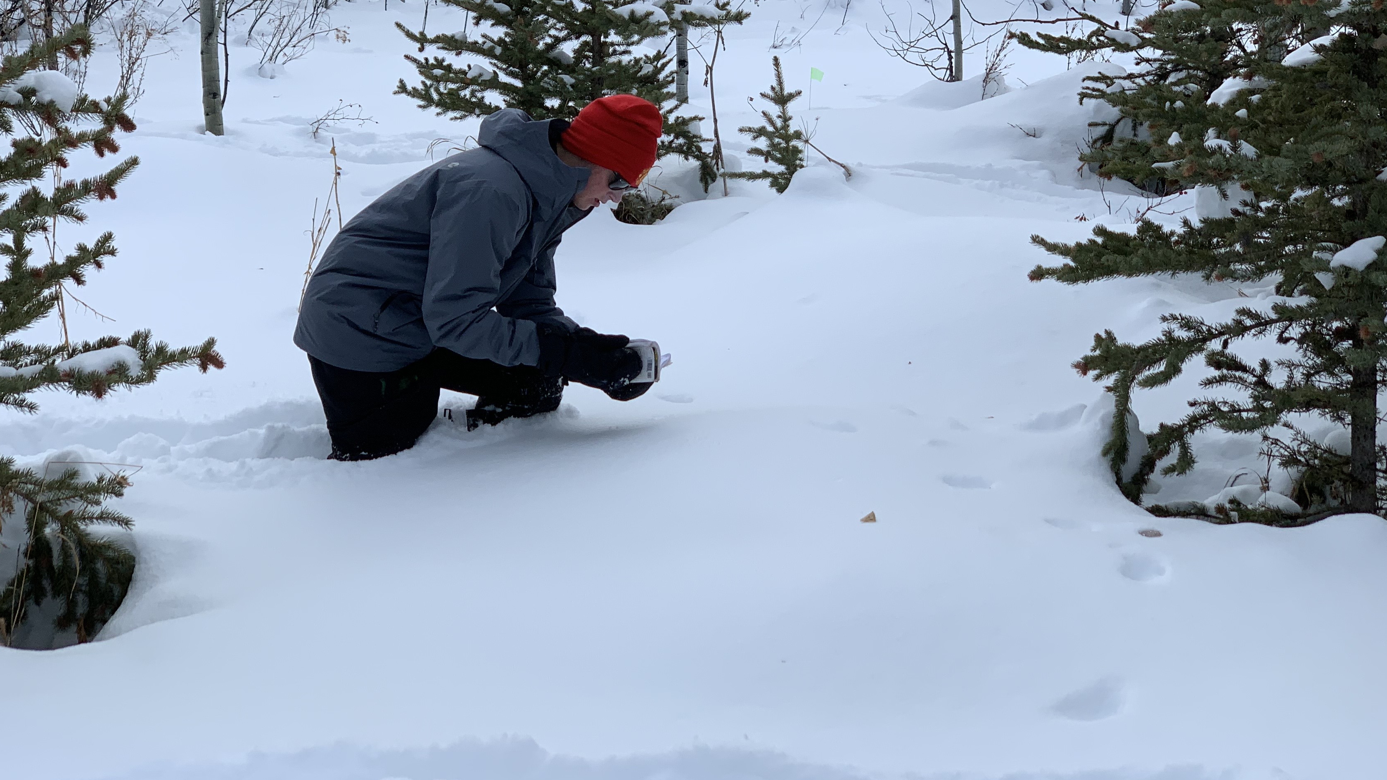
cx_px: 645
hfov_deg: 31.0
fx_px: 2501
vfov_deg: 17.6
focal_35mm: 68
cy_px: 181
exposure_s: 1/1370
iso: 16
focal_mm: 6
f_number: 2.4
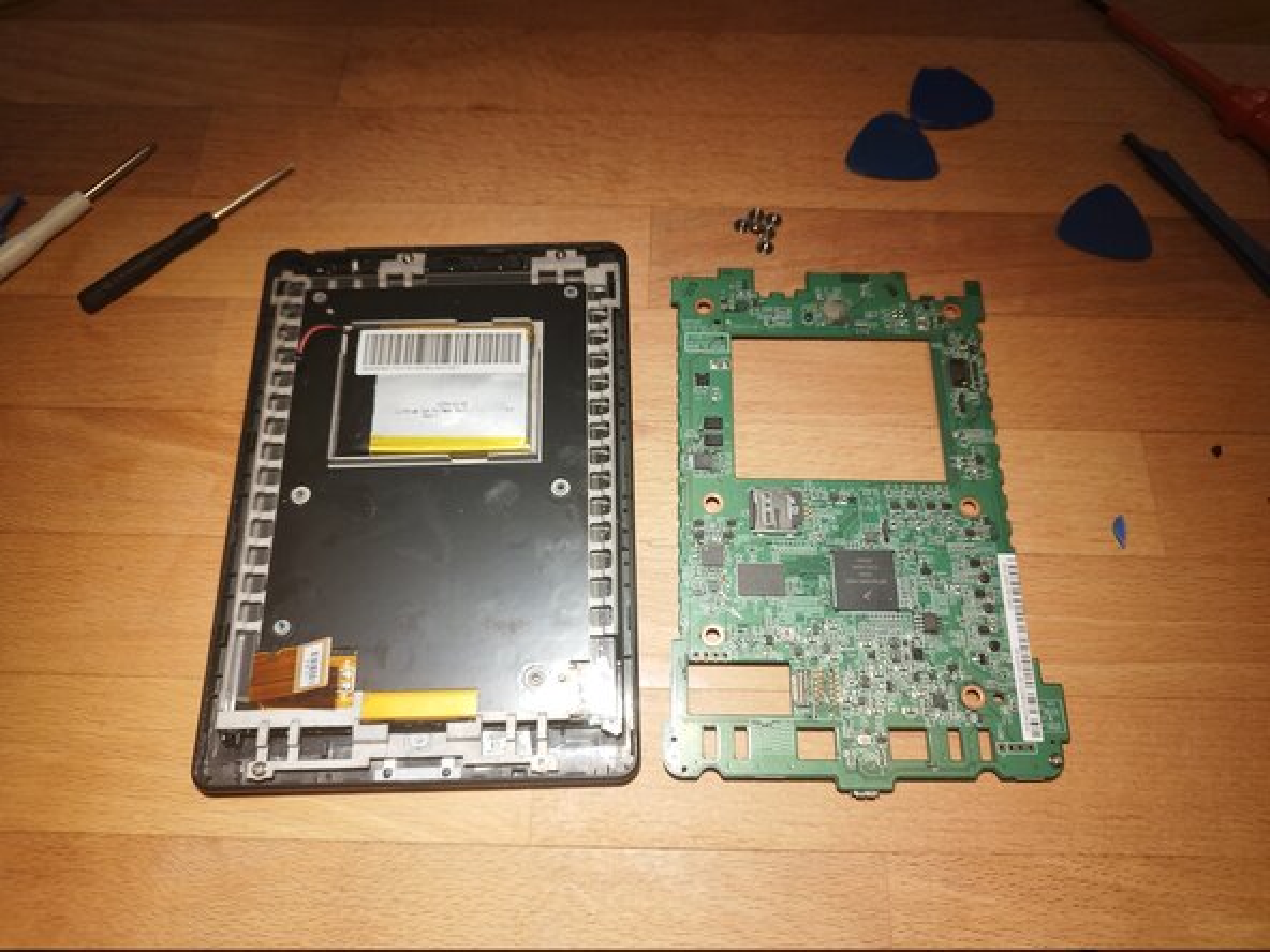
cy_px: 476
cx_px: 635
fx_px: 881
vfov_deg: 56.8
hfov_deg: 71.6
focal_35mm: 24
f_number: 1.89
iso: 60
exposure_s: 1/50
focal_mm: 5.89
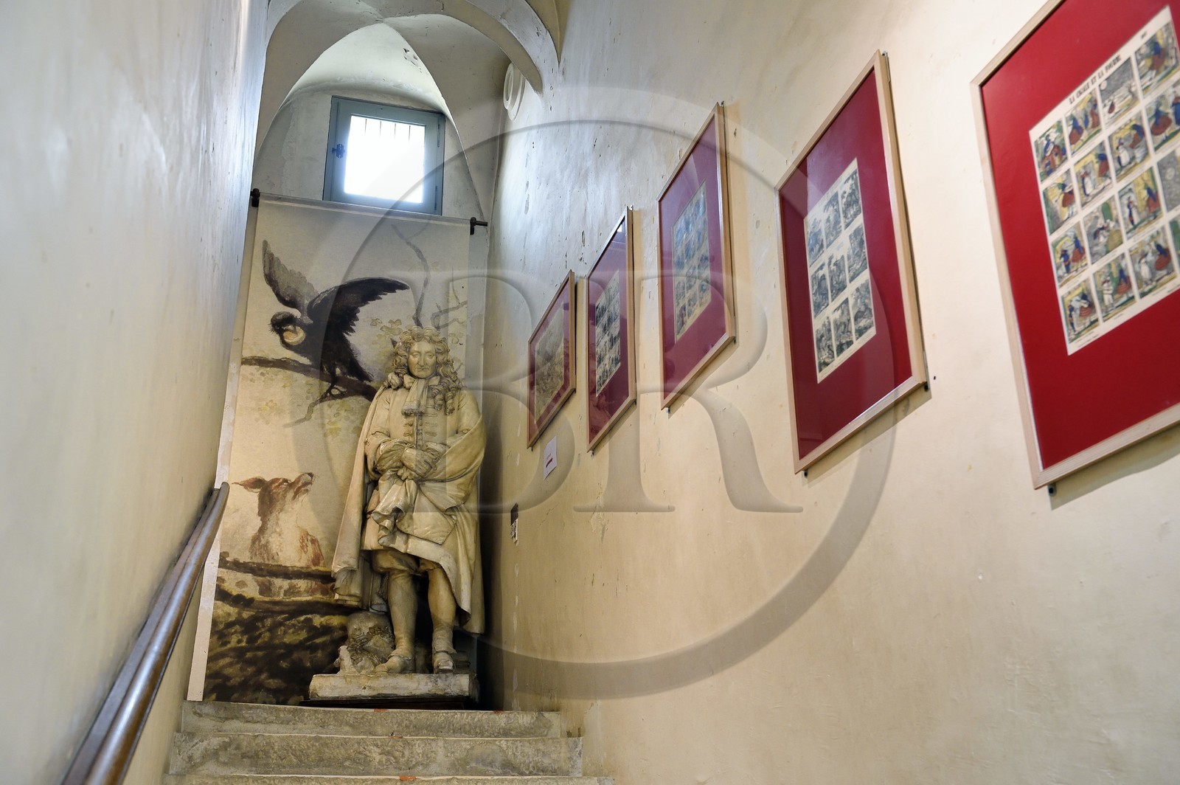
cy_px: 392
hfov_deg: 50.7
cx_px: 590
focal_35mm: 38
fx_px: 1245
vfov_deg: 35.0
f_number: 7.1
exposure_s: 1/30
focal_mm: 38
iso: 1600
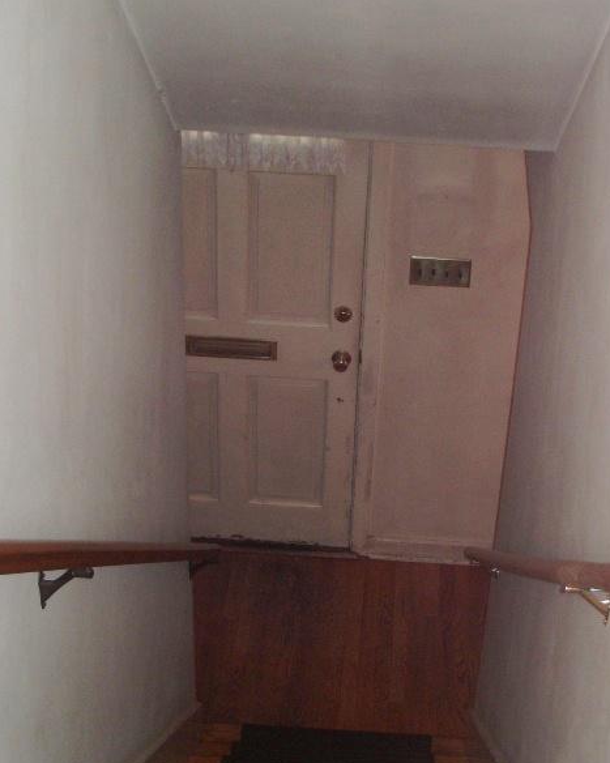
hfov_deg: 23.5
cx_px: 354
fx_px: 1467
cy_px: 374
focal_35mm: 65
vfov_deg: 29.1
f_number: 3.5
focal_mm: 6.7
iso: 100
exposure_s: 1/30
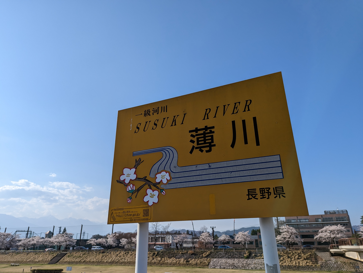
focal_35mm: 24
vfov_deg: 56.9
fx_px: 252
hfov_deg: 71.5
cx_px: 182
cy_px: 136
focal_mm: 6.81
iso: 47
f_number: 1.85
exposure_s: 1/3534
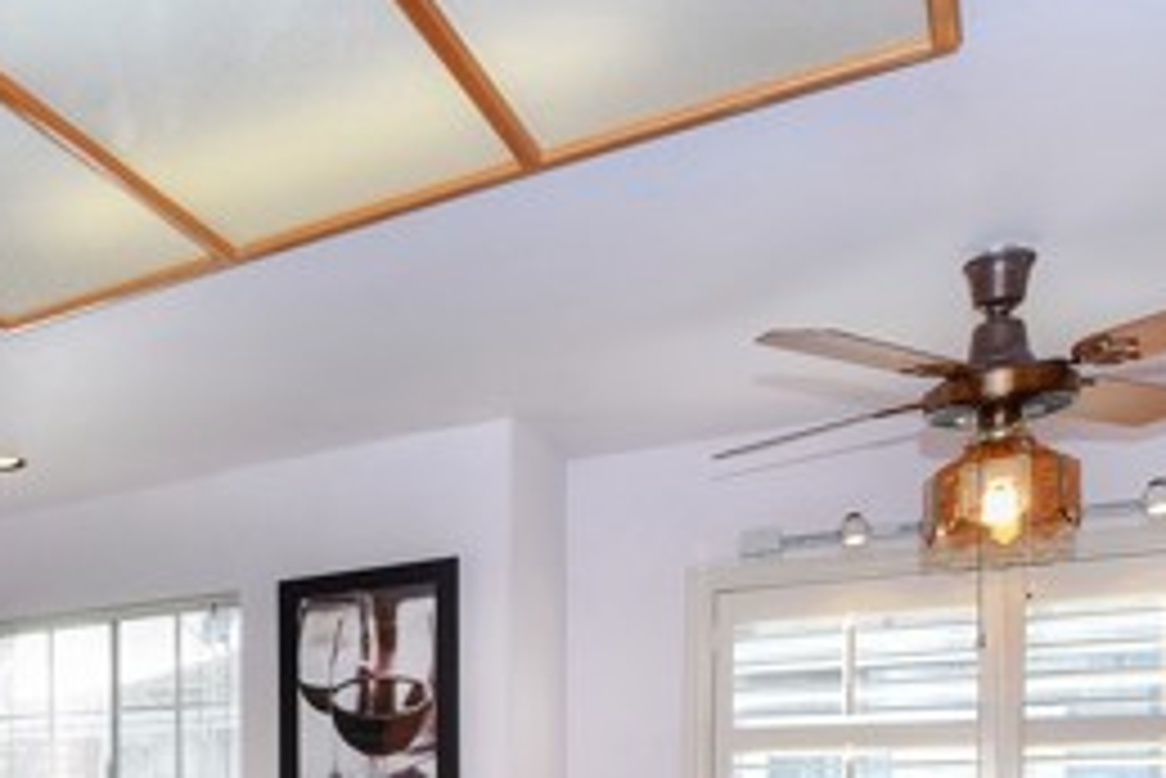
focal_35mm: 37
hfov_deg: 43.7
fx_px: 1199
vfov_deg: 32.6
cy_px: 805
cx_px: -23
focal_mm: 10
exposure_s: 1/60
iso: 200
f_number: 9
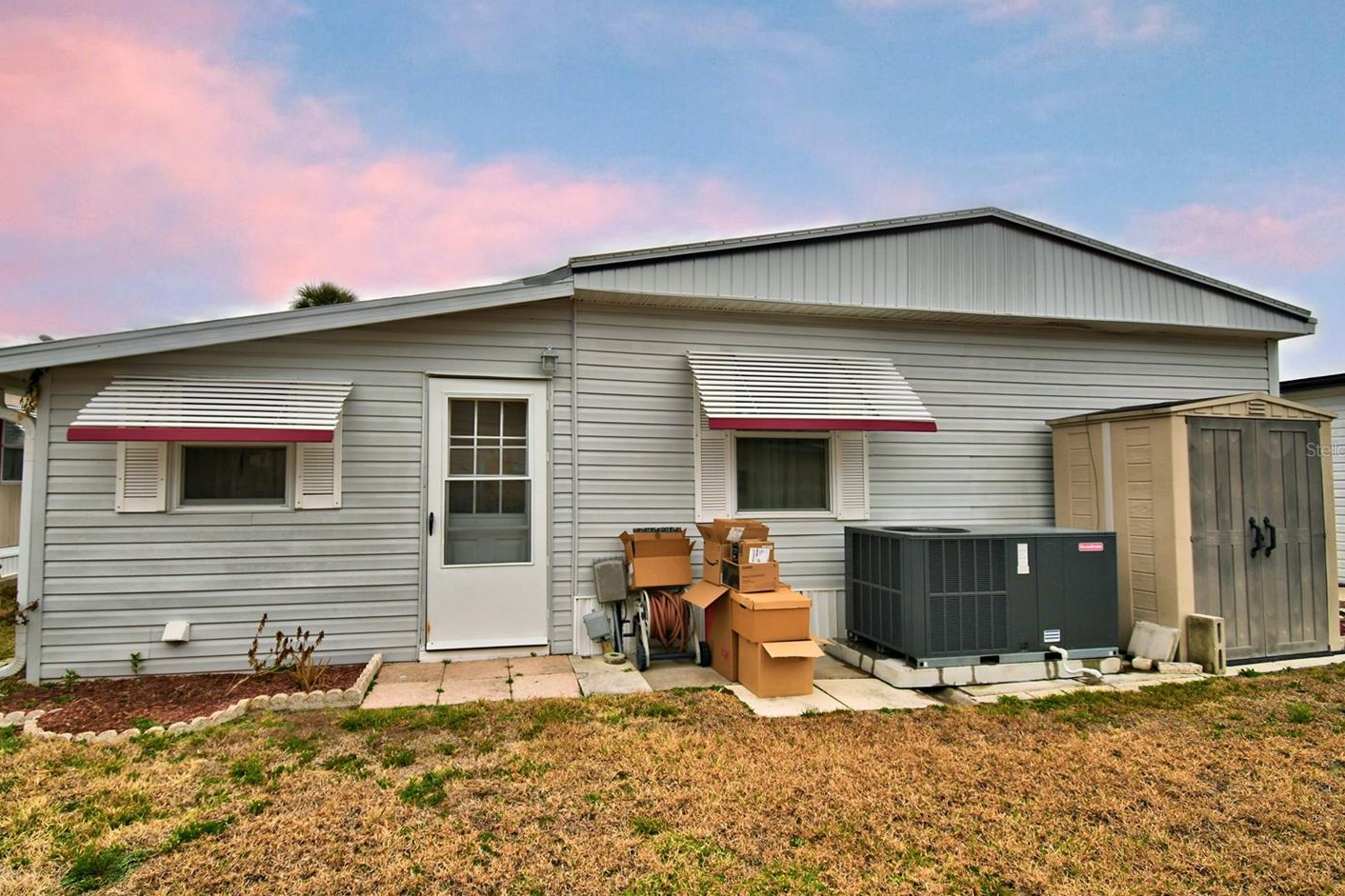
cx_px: 629
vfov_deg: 70.4
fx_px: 635
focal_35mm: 17
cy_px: 449
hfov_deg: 93.2
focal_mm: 10
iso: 100
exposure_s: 1/1000
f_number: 4.5
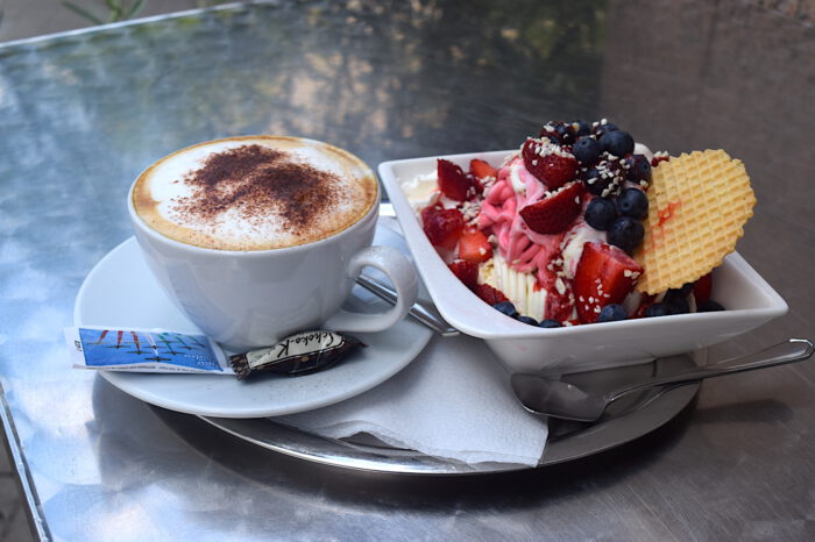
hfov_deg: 46.4
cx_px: 408
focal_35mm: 42
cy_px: 271
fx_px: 950
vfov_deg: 31.9
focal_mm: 28
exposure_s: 1/250
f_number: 8
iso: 200
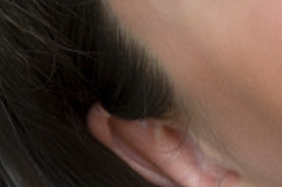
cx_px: 488
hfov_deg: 4.8
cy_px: 33
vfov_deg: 3.2
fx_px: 3312
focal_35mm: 424
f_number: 6.3
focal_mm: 48
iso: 160
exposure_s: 1/80
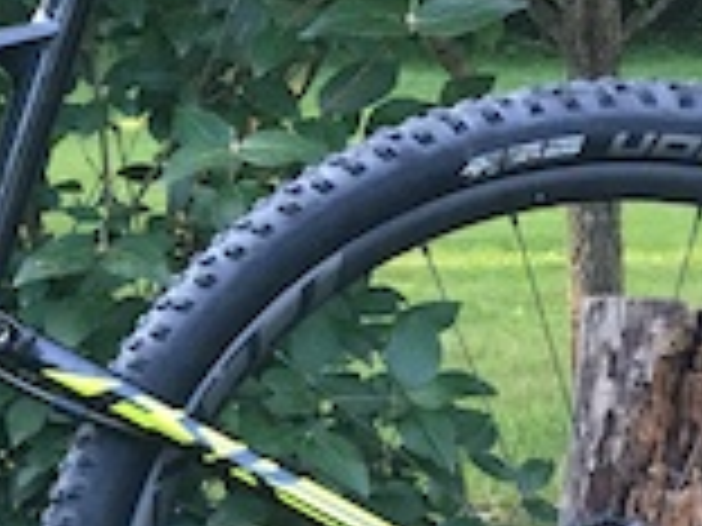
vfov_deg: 9.9
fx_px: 3022
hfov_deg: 12.7
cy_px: 495
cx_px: -284
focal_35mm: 149
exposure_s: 1/30
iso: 32
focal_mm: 4.15
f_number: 2.2
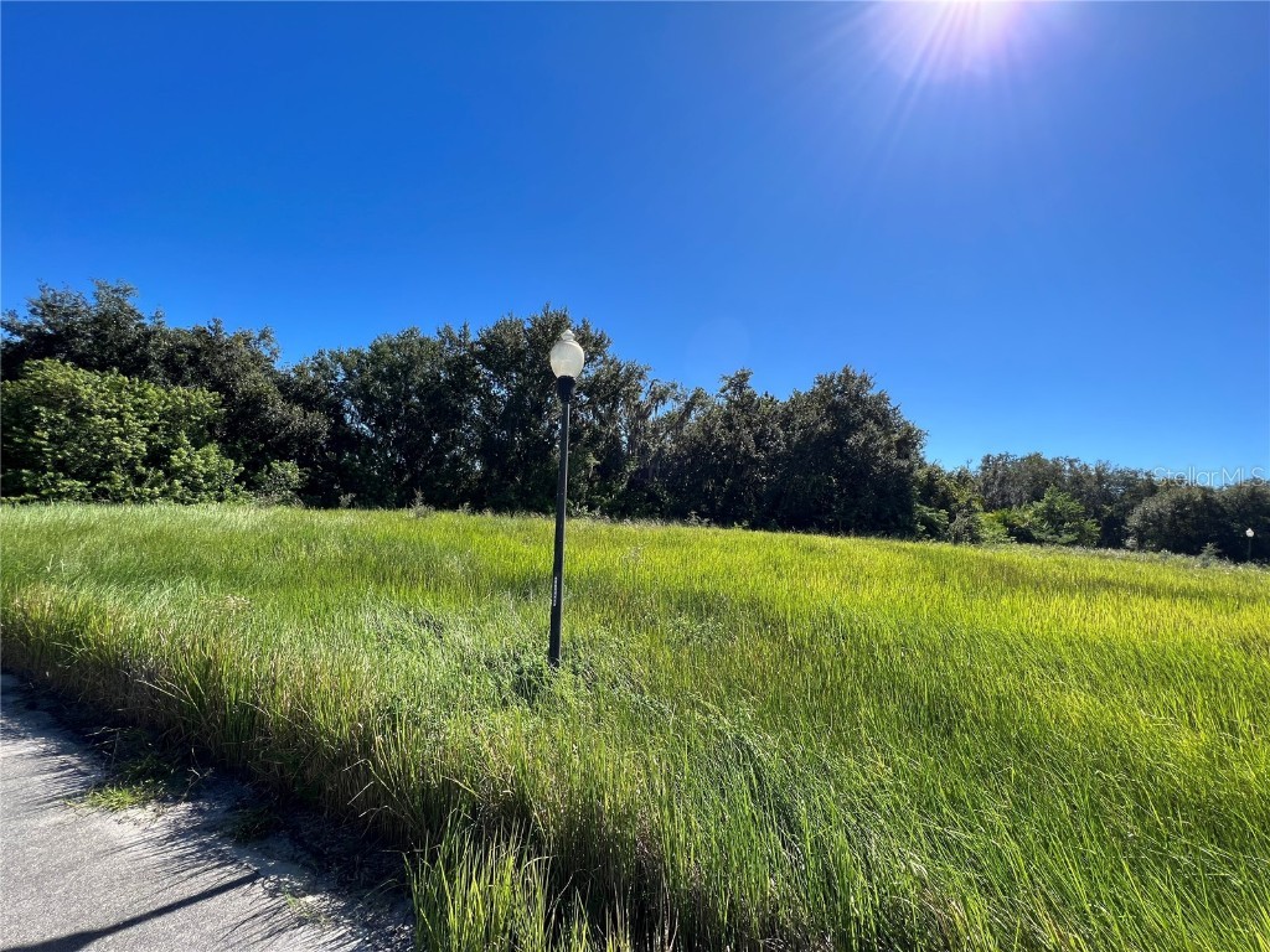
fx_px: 477
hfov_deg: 106.2
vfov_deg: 89.9
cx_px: 635
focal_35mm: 13
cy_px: 476
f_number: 1.8
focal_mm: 1.57
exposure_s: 1/1096
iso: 32
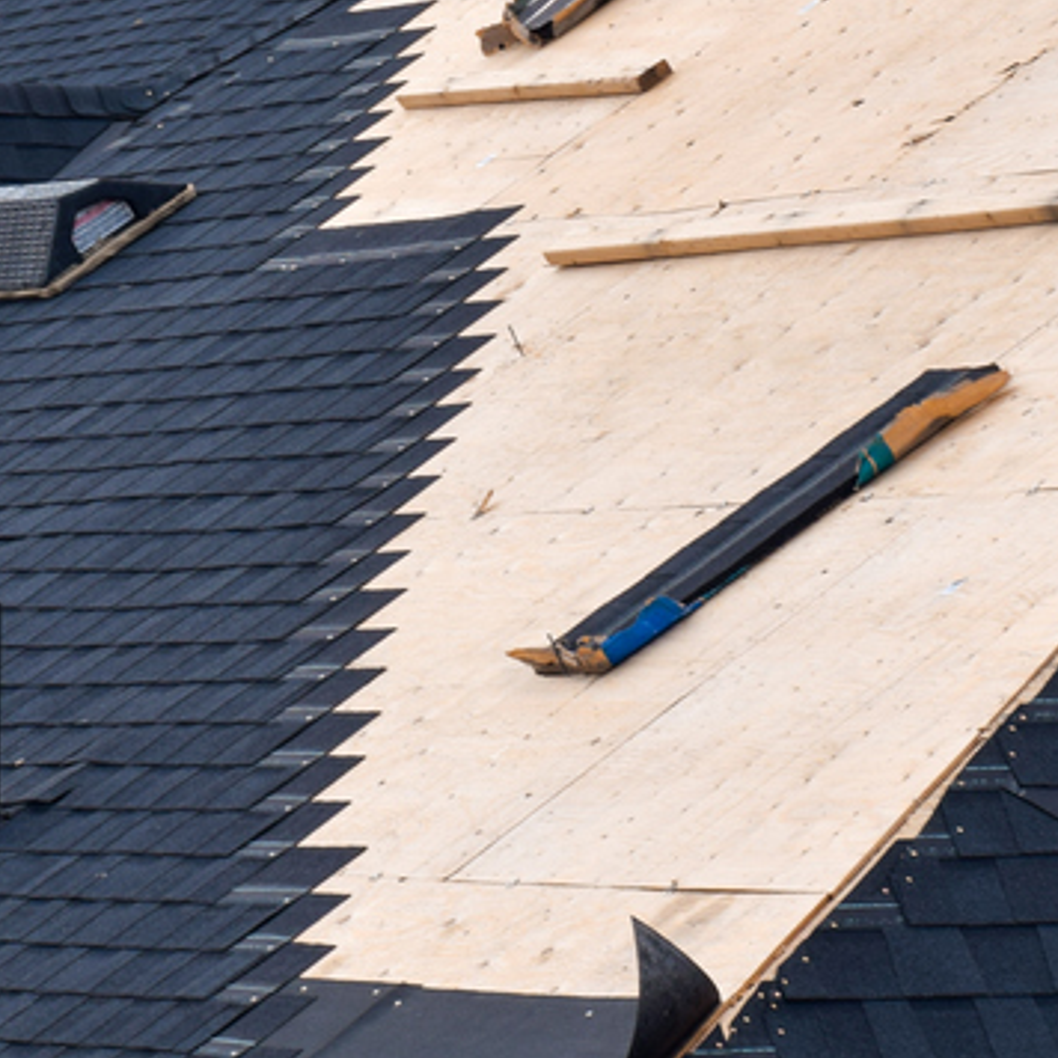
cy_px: 354
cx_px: 609
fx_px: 10235
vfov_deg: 5.9
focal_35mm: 296
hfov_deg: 5.9
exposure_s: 1/160
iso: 100
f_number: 8
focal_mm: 66
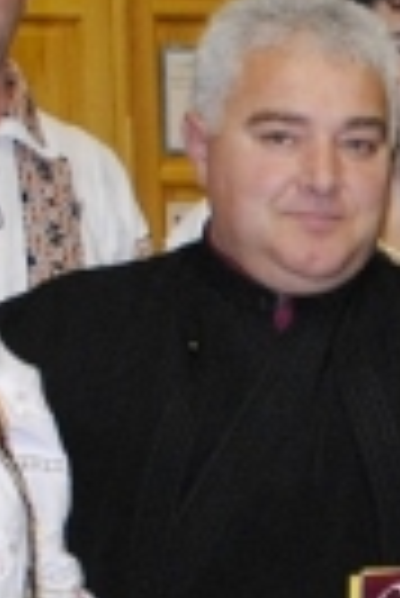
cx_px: 1043
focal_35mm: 199
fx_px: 3308
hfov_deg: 6.5
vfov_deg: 10.2
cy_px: 636
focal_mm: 22
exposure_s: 1/60
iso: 800
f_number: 5
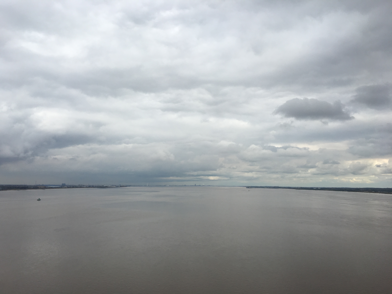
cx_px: 196
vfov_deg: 48.2
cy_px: 147
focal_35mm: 29
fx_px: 328
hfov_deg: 61.7
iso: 25
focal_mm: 4.15
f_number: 2.2
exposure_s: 1/2137
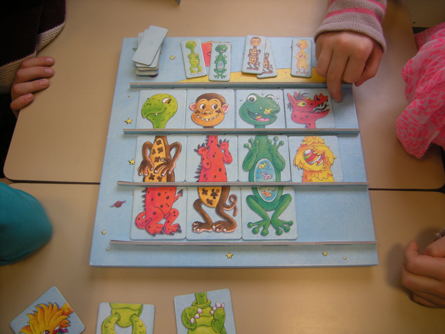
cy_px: 167
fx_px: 360
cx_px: 222
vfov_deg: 49.7
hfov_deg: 63.4
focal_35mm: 28
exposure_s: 1/53.4
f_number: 2.8
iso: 128
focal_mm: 4.7
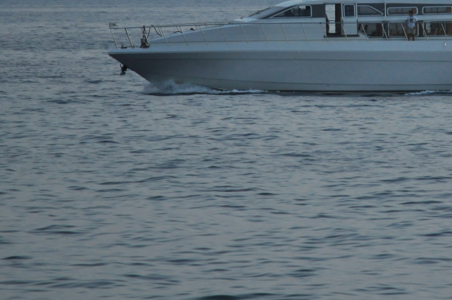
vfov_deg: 2.1
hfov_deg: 3.1
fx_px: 8299
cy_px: -3
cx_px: 374
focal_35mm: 662
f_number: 5.6
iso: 800
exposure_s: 1/60
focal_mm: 200
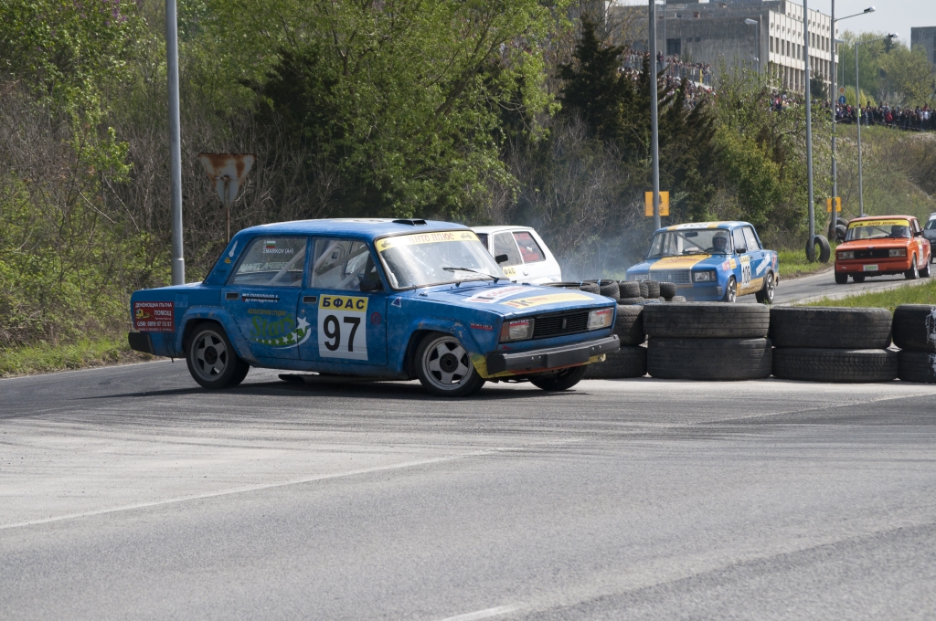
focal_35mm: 135
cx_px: 468
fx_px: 3506
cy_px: 310
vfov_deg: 10.1
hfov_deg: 15.2
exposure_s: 1/2000
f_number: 8
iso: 320
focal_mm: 90
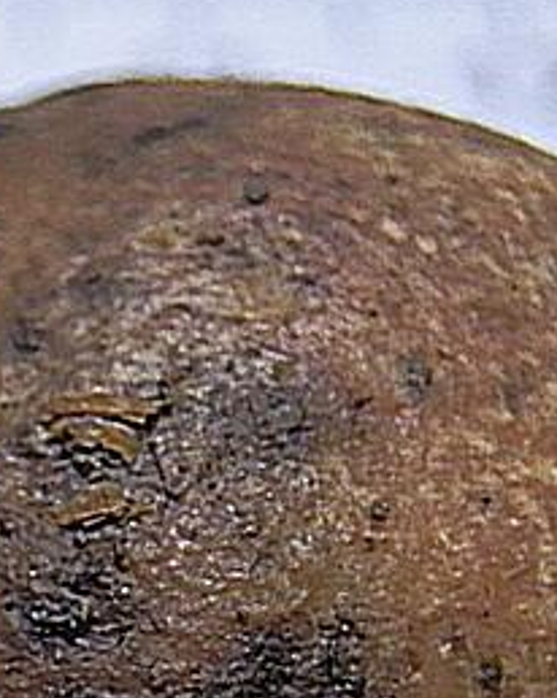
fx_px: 2311
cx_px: -38
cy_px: 752
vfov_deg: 16.7
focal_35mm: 112
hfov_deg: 13.5
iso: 800
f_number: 3.9
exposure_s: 1/250
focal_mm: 6.7
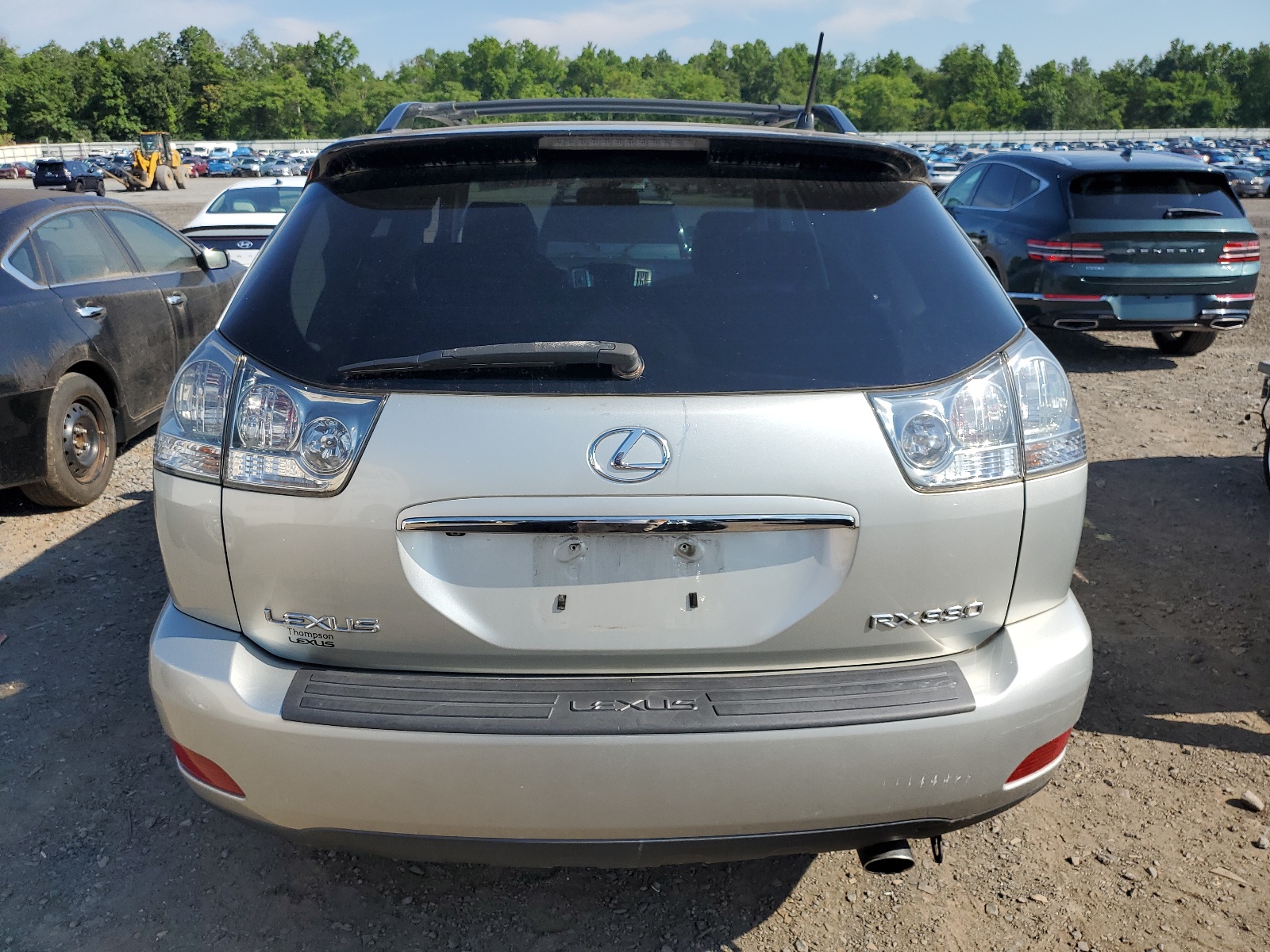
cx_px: 635
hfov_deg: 67.3
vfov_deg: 53.1
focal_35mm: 26
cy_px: 476
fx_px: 954
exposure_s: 1/3333
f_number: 1.5
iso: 50
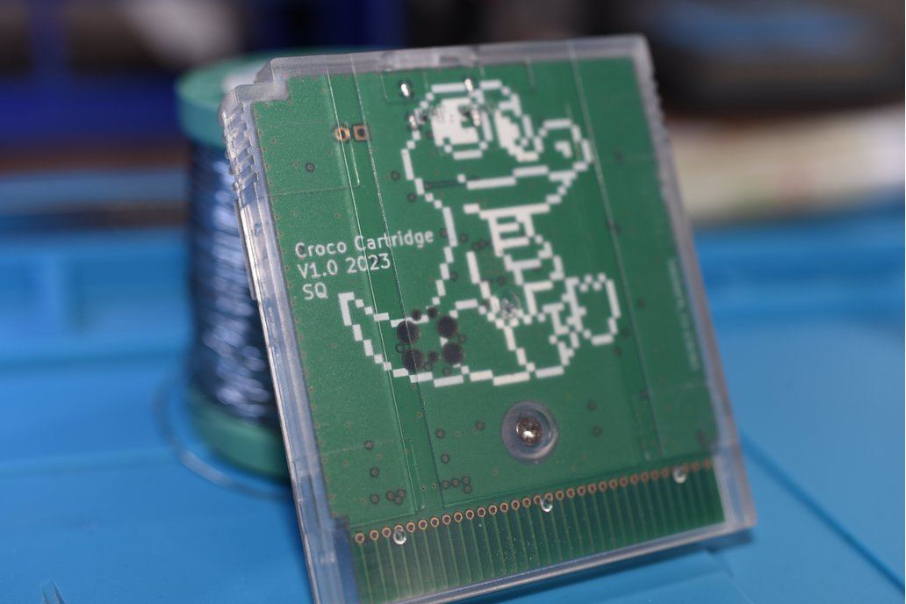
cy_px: 302
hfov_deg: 39.6
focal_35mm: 50
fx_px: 1258
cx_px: 453
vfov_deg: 27.0
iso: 400
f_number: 5.6
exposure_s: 1/60
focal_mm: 50
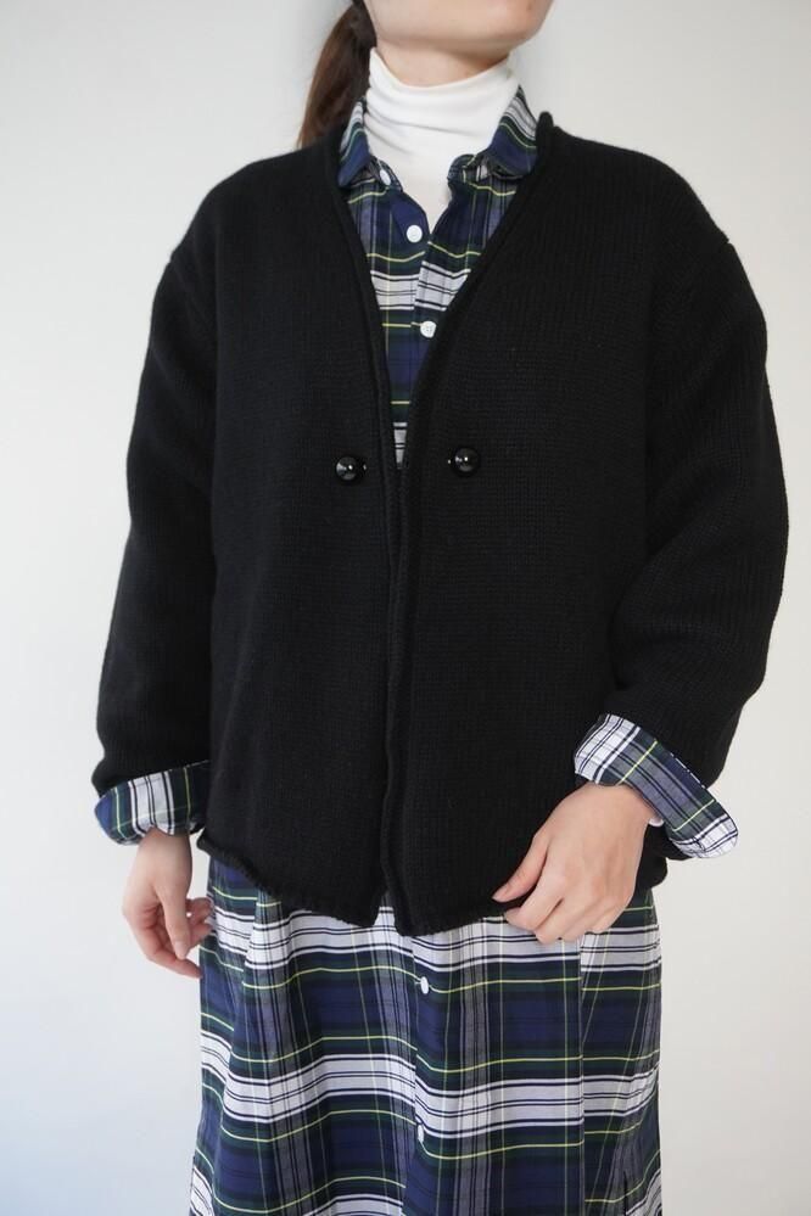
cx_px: 406
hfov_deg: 31.9
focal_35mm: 42
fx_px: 1419
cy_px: 608
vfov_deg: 46.4
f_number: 4.5
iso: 1250
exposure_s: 1/50
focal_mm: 28
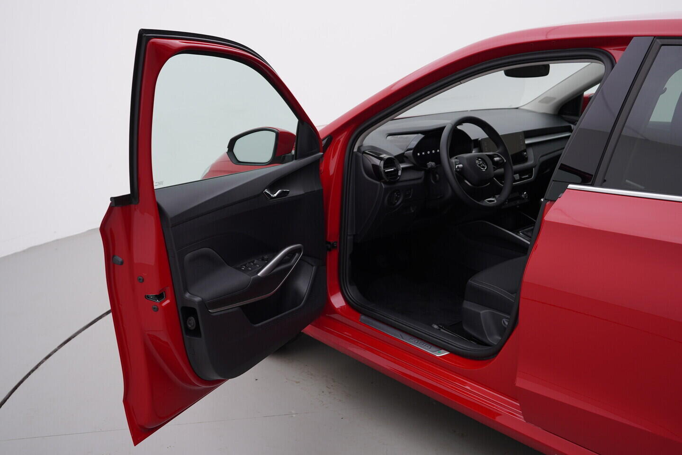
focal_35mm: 36
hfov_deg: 53.1
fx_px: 682
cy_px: 228
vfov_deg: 36.9
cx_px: 341
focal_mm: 24
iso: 125
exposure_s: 1/80
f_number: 4
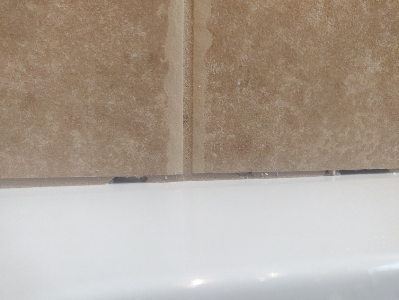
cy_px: 150
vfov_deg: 54.9
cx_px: 200
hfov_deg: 69.4
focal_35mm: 25
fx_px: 288
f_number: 1.7
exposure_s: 1/50
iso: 250
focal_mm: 4.25
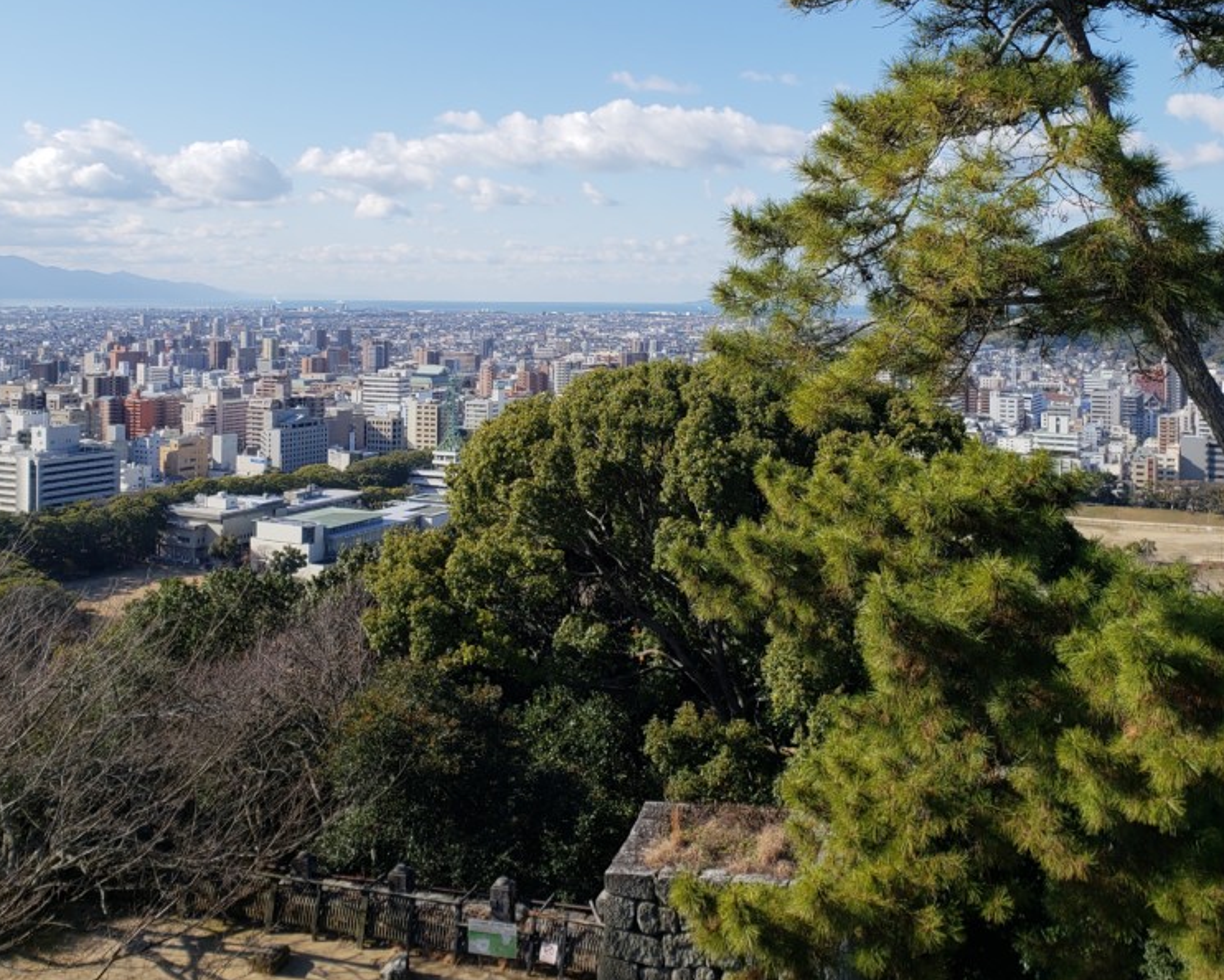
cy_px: 299
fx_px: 1268
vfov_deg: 41.5
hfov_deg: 51.5
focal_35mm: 35
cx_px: 619
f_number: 2.4
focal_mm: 4.3
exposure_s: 1/1503
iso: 50
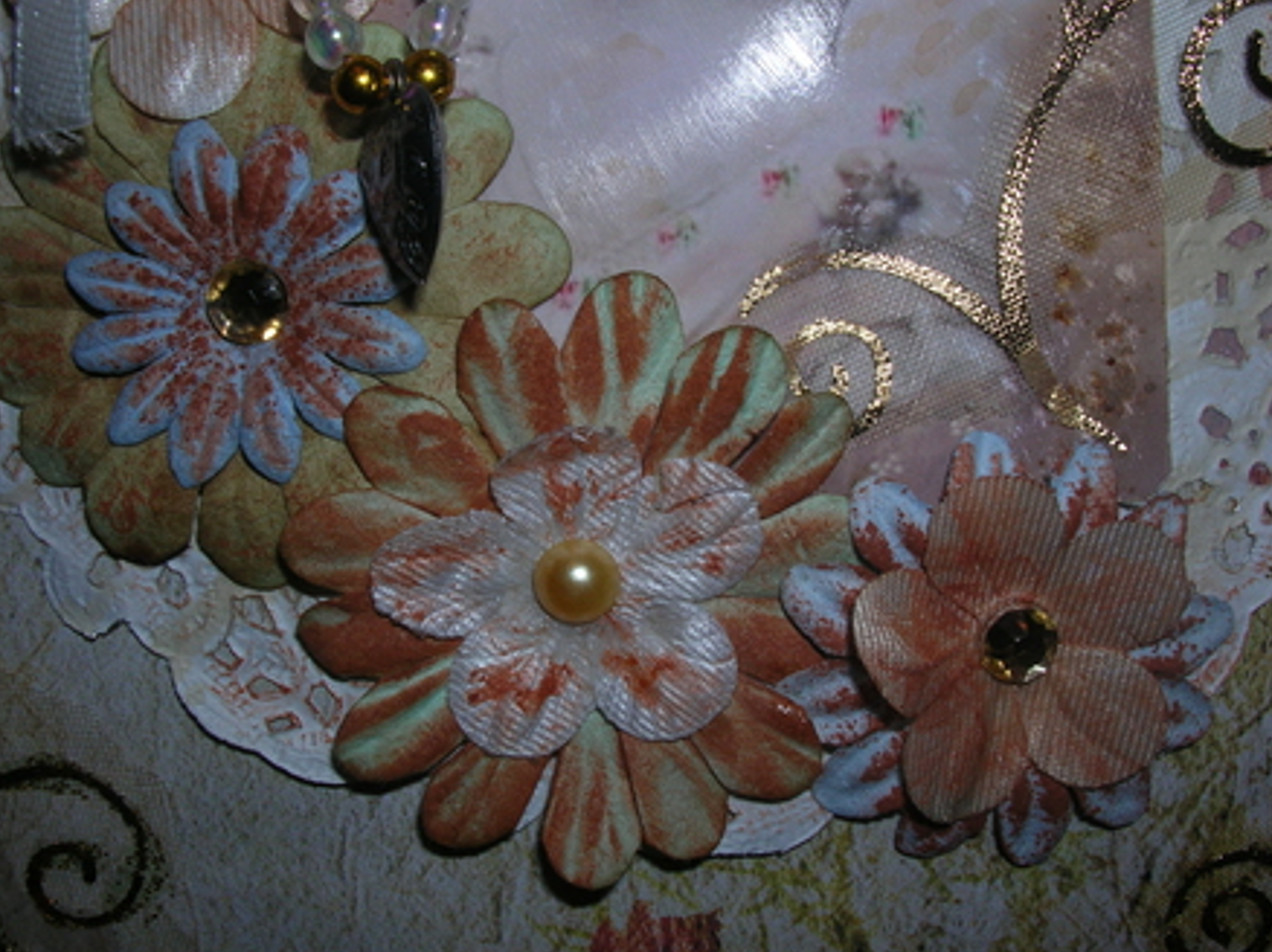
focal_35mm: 36
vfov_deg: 39.6
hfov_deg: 51.4
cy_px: 477
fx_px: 1322
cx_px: 636
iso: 50
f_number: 5.6
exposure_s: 1/60.1
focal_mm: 5.8
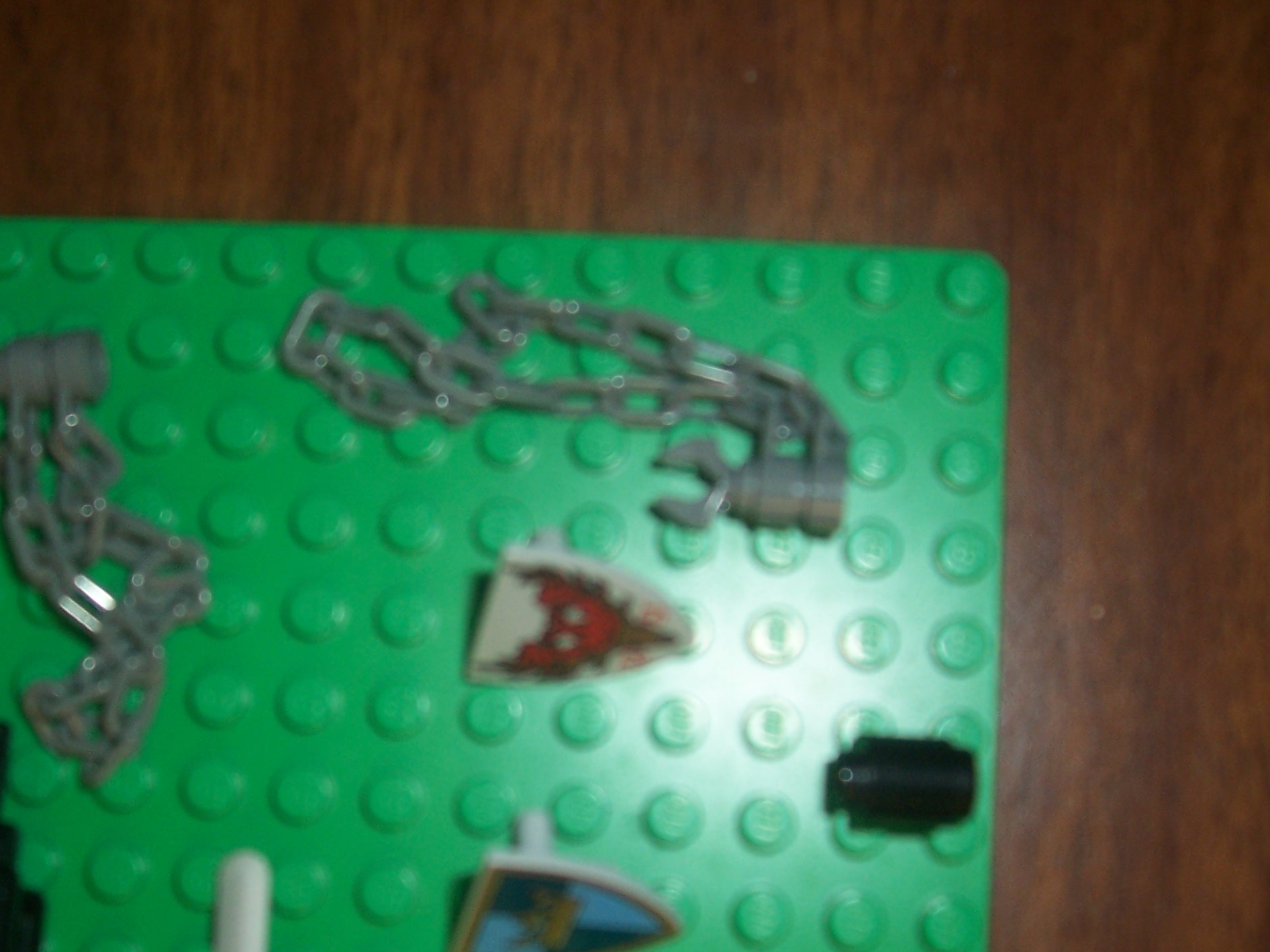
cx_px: 436
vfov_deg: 31.4
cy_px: 606
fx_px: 1688
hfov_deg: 40.8
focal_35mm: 46
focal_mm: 5.6
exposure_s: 1/60
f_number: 2.7
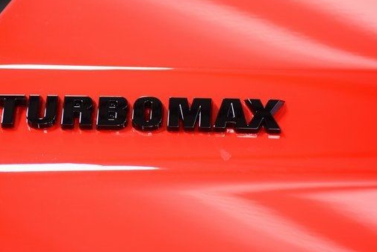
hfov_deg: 15.4
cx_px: 143
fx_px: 1393
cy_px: 119
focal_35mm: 133
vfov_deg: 10.3
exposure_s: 1/125
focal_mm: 70
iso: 1600
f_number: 3.5
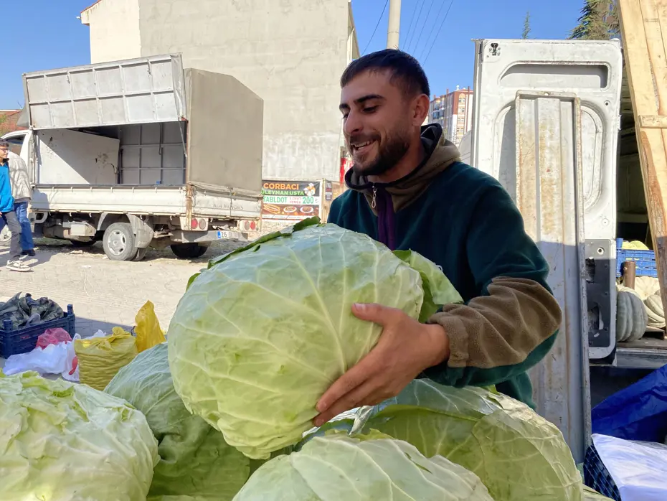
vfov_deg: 53.1
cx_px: 334
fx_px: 501
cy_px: 250
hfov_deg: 67.3
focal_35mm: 26
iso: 32
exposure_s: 1/2141
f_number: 1.8
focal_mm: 4.25
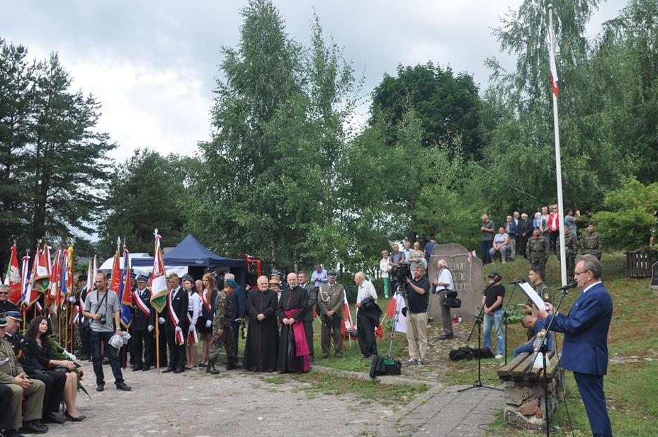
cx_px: 356
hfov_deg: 45.4
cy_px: 200
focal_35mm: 43
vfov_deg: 31.1
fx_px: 785
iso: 200
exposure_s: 1/250
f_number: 8
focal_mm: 26
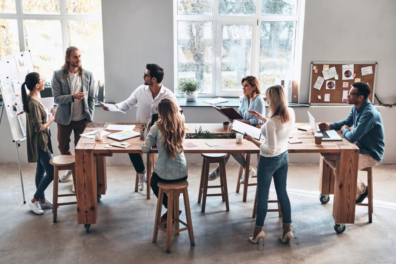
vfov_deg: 22.6
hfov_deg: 33.4
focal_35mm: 60
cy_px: 132
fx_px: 660
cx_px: 198
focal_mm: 60
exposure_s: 1/125
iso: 800
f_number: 3.5
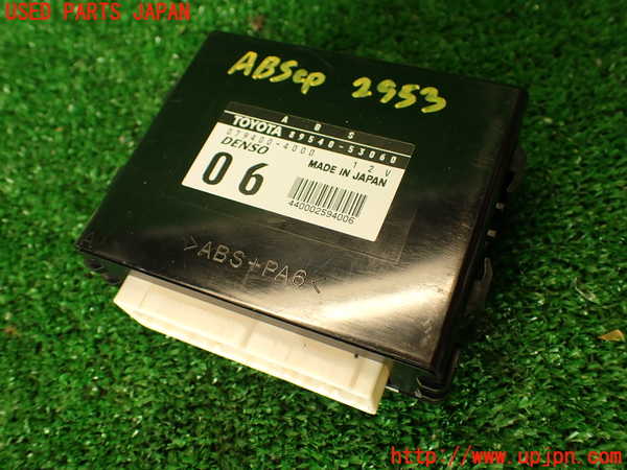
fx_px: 580
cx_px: 314
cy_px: 235
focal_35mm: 32
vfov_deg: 44.2
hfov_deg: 56.8
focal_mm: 5.79
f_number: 2.4
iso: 160
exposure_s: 1/60
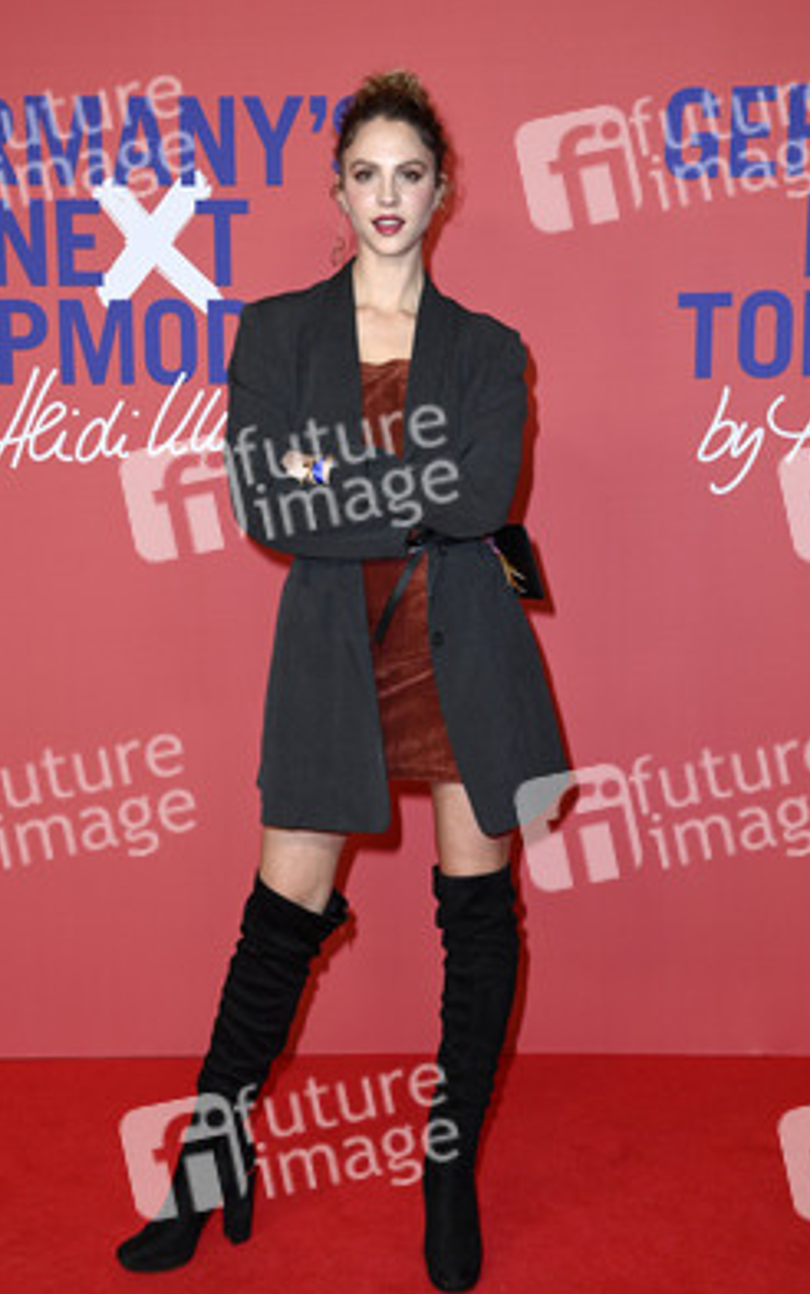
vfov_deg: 35.7
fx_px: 2011
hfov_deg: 22.8
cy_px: 649
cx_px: 385
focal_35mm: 57
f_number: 5.6
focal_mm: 55
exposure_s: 1/200
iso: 800
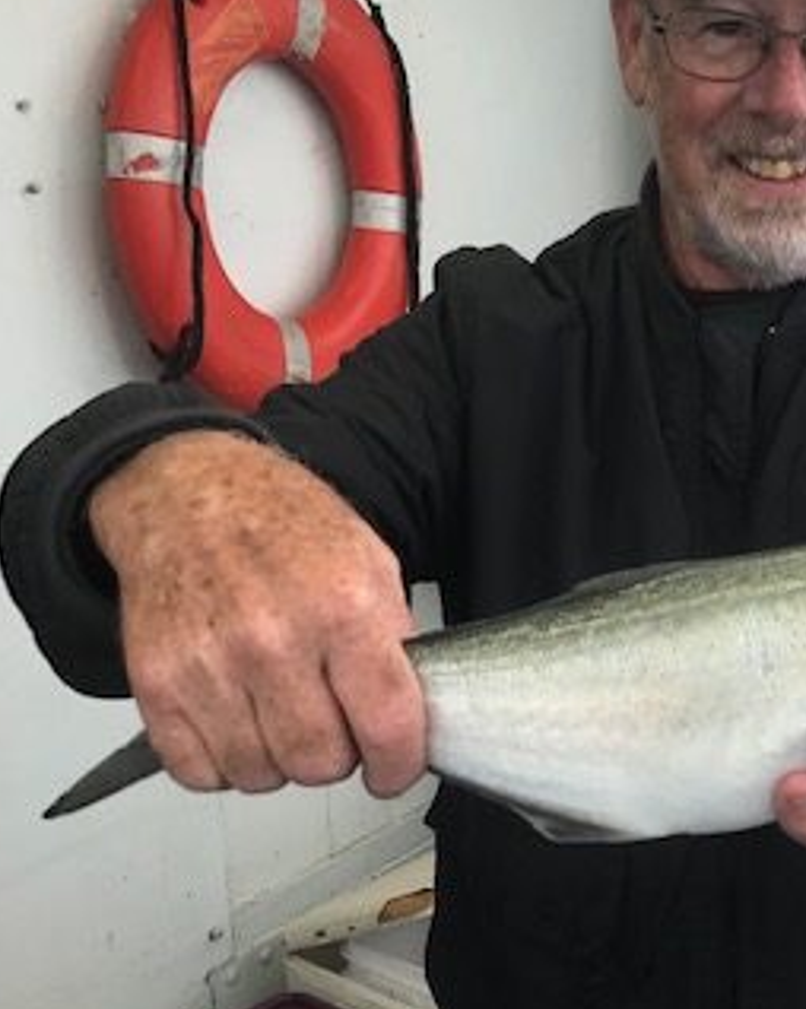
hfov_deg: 26.7
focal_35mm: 55
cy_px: 647
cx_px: 711
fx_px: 1642
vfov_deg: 33.9
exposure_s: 1/368
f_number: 1.8
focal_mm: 3.99
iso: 20
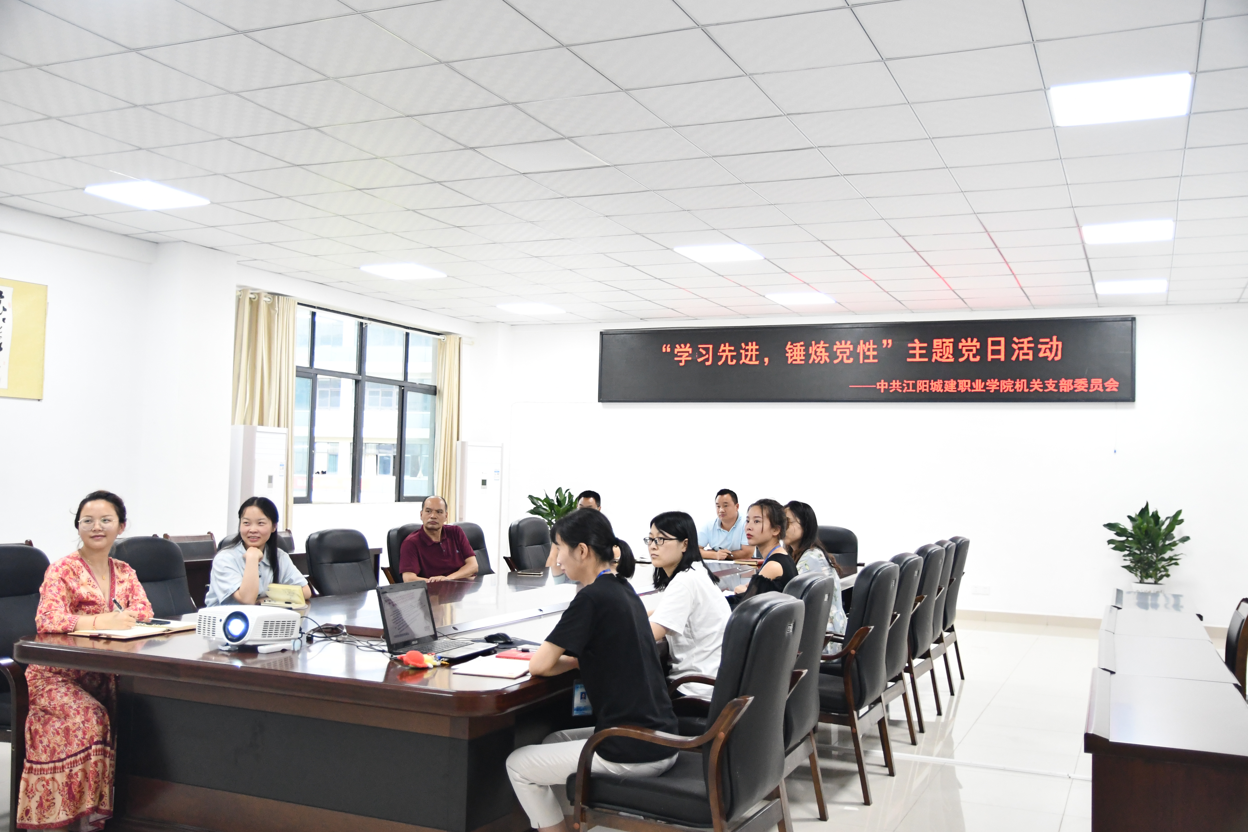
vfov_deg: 40.0
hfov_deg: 57.2
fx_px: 1144
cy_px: 416
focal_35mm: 33
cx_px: 624
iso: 2500
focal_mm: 22
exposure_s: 1/125
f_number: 2.8
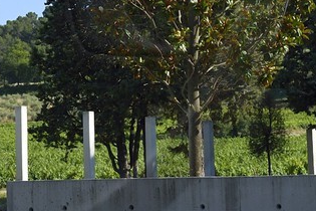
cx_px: -111
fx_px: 1870
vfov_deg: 6.4
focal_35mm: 213
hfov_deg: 9.5
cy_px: -107
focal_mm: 42
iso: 200
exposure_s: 1/250
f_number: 13
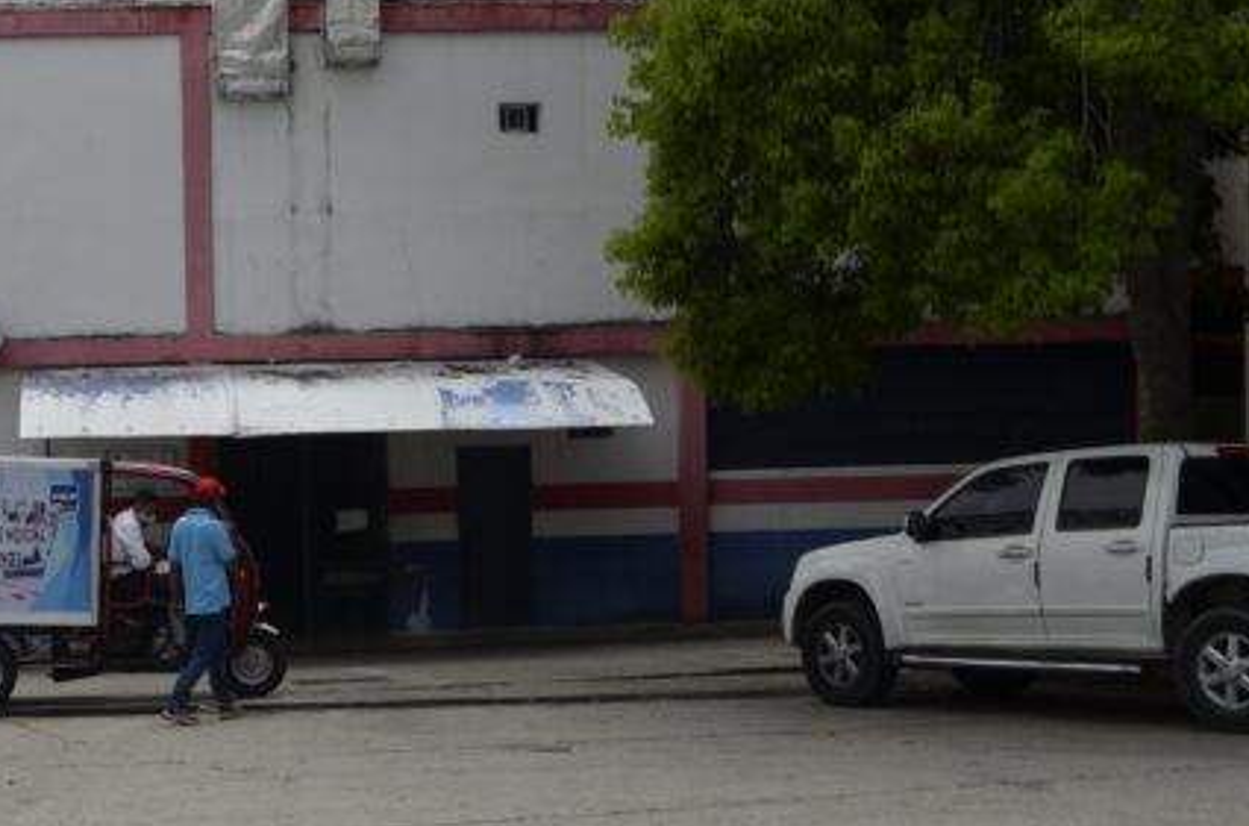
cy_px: 337
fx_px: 2042
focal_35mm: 59
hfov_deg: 33.0
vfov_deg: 22.8
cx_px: 235
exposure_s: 1/1600
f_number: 6.3
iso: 400
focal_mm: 24
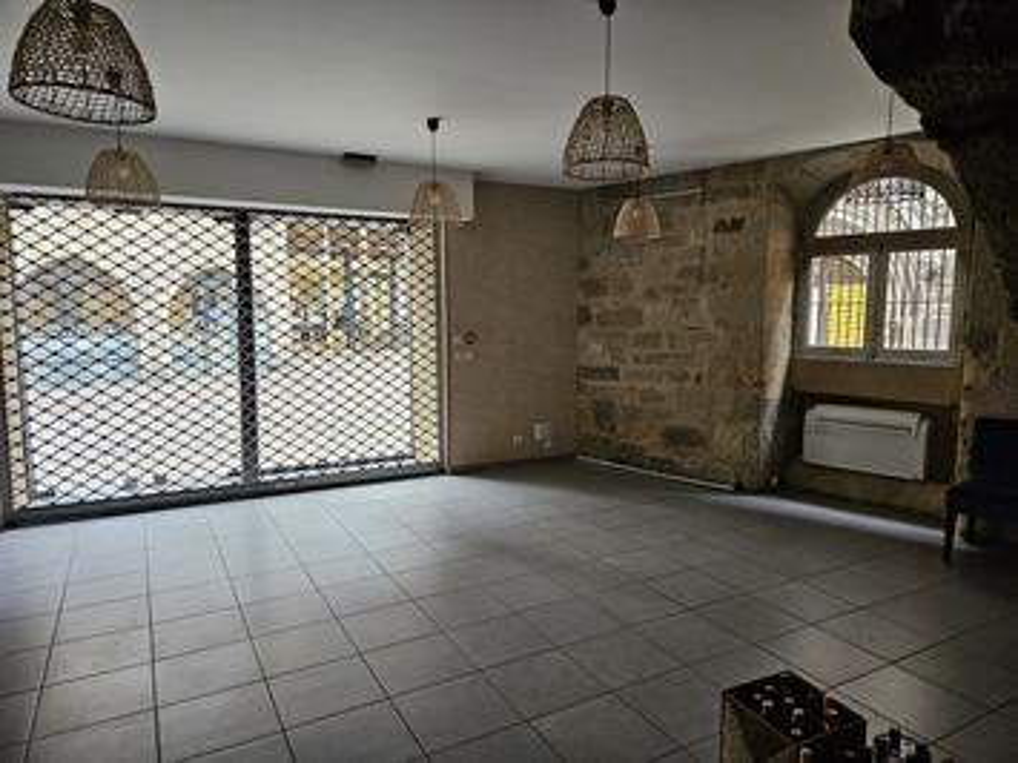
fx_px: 676
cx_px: 509
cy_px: 382
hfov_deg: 73.9
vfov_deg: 58.9
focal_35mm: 23
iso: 200
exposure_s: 1/100
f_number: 1.8
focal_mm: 5.4
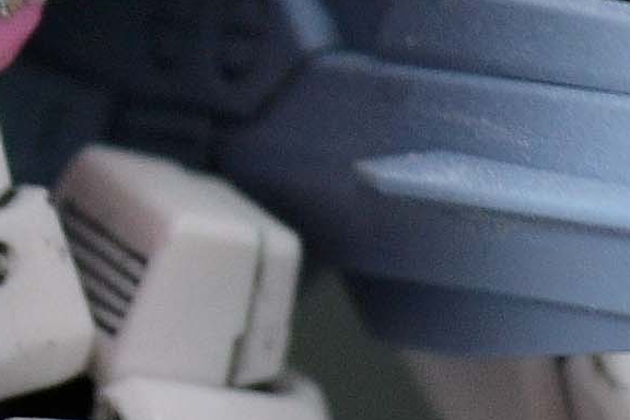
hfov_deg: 3.4
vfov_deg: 2.3
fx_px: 10499
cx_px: -378
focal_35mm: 600
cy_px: -213
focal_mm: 50
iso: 400
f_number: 3.5
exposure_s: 1/80
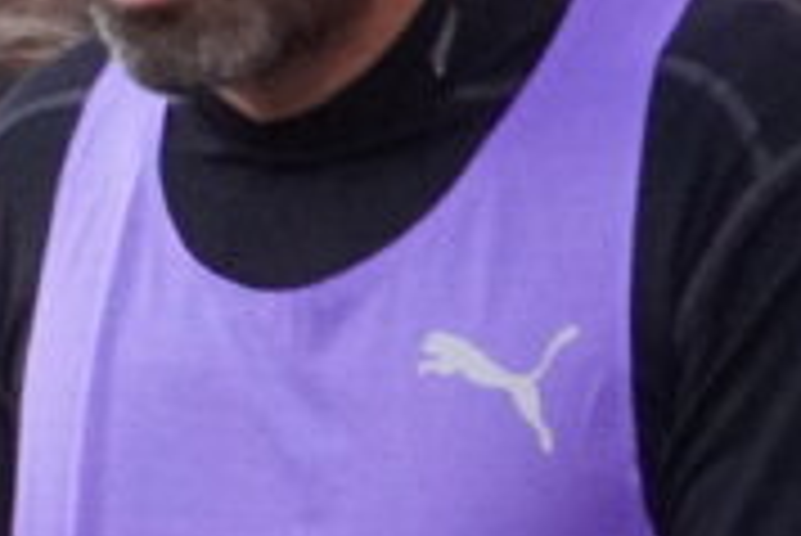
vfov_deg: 1.1
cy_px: 836
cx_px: -1562
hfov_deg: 1.6
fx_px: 28747
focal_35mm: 1291
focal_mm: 120
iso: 6400
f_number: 5.6
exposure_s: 1/100
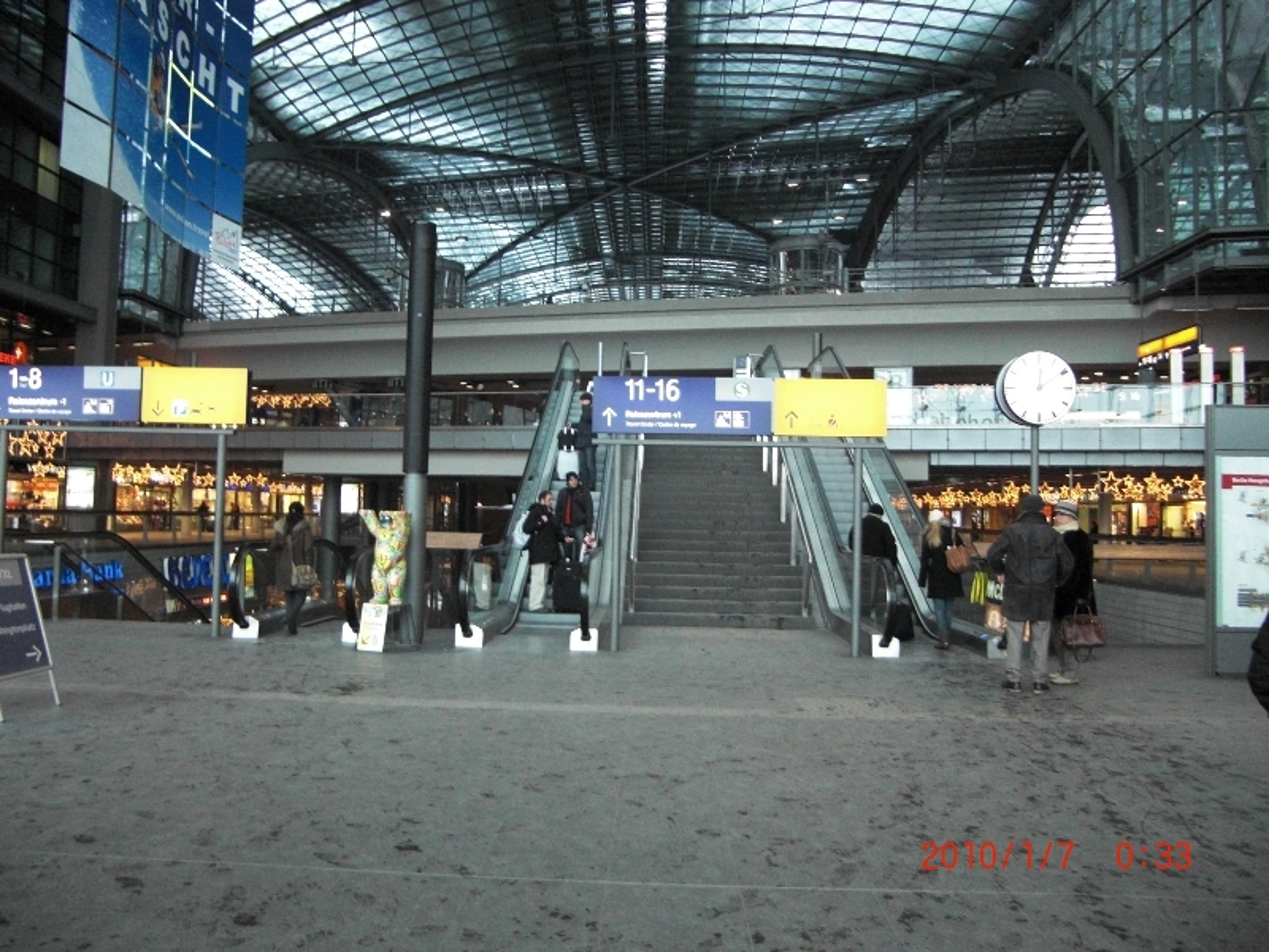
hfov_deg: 63.4
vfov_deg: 49.7
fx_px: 1026
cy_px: 476
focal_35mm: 28
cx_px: 634
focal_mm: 4.9
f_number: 2.6
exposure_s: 1/125
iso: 400
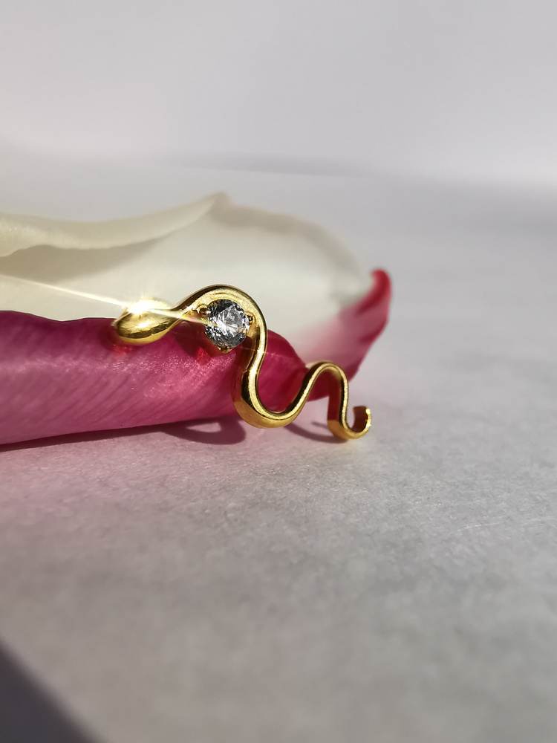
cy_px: 372
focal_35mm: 31
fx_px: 665
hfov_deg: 45.4
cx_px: 278
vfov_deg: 58.4
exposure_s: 1/1637
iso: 50
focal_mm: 2.35
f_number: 2.2
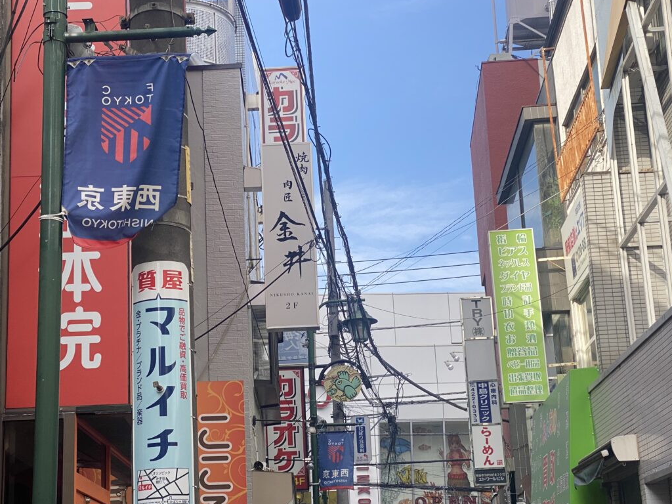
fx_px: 1262
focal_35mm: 65
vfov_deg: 22.6
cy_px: 287
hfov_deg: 29.7
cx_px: 269
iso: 20
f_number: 2
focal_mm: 6
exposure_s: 1/558
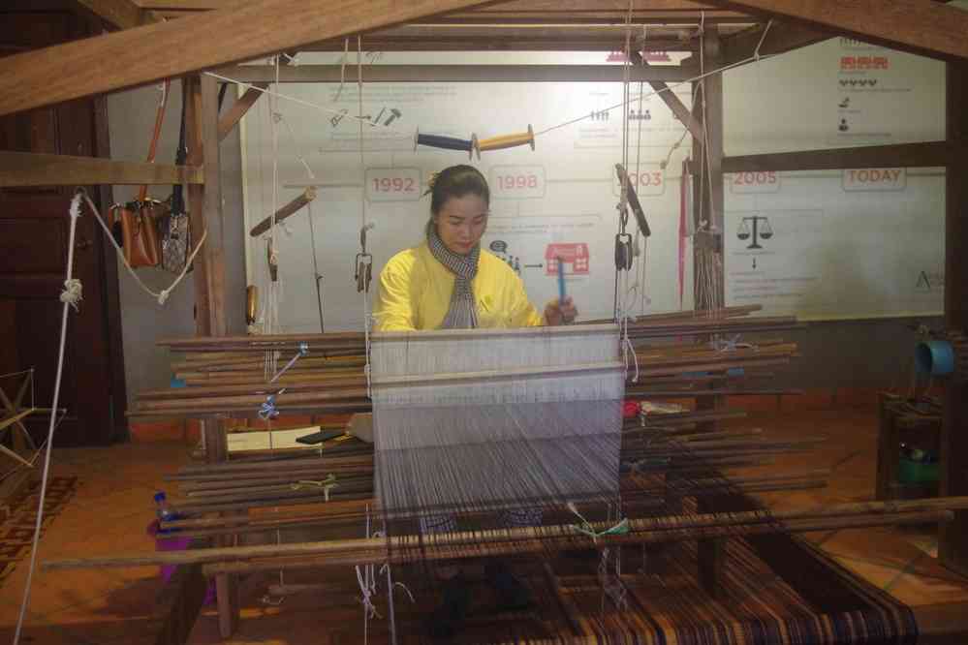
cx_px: 484
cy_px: 322
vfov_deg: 36.9
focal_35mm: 36
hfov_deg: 53.1
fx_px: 968
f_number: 5
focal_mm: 24
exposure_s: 1/50
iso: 3200
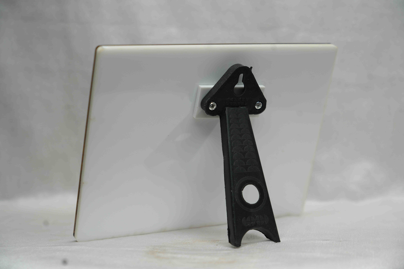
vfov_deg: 16.7
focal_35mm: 82
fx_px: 920
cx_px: 202
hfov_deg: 24.8
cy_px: 134
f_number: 5.6
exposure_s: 1/60
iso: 160
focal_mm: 82
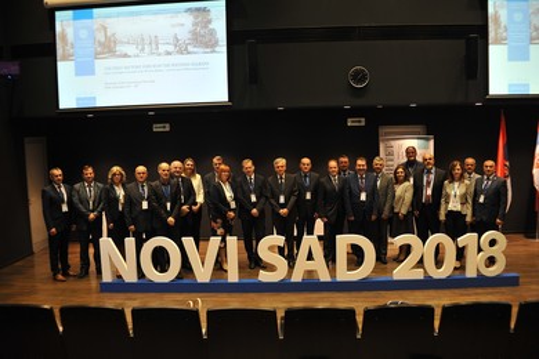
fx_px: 524
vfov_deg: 37.9
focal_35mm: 35
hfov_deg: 54.4
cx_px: 270
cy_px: 180
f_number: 4
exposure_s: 1/60
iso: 1000
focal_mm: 35
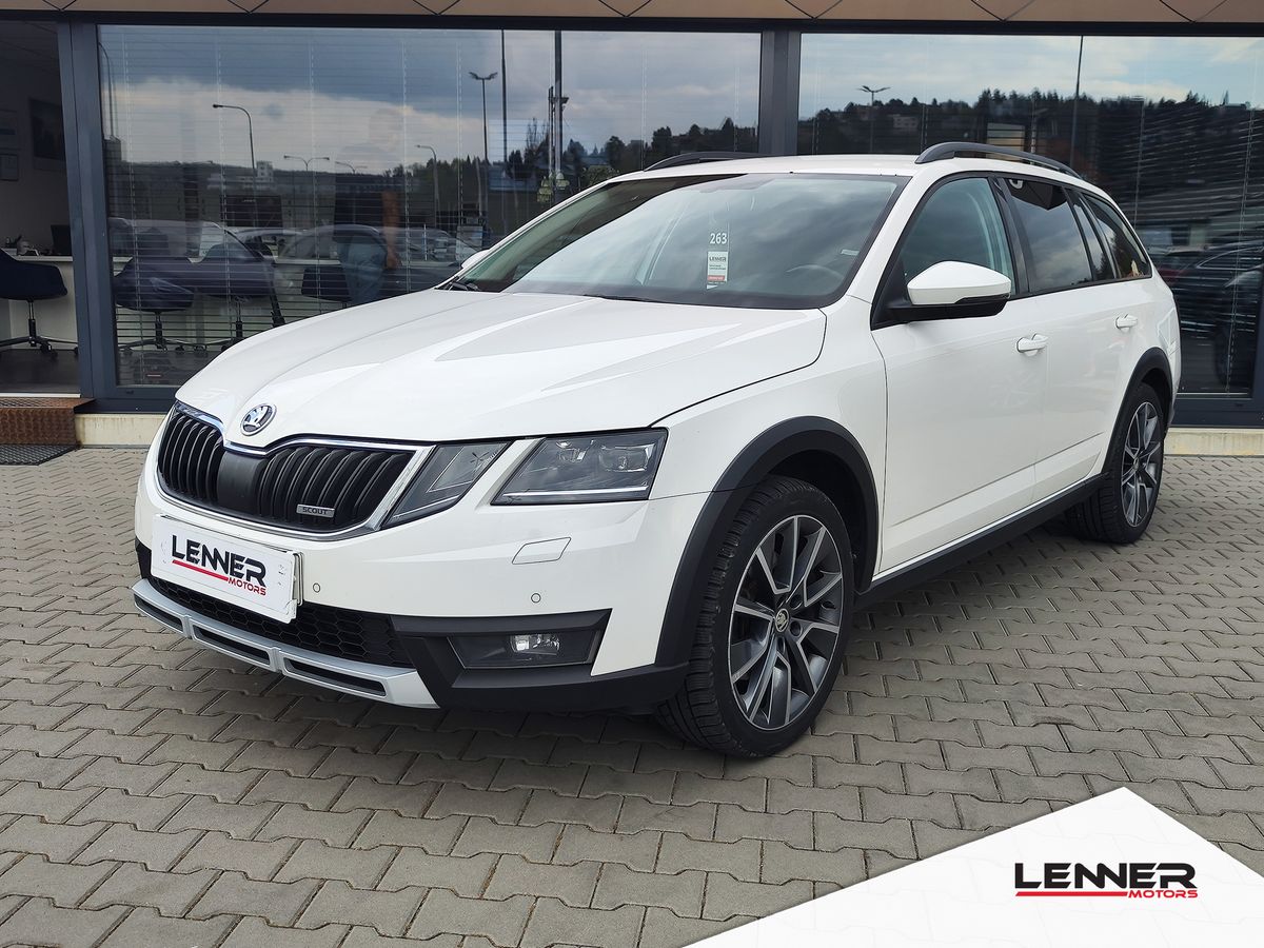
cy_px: 474
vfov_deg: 58.9
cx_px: 632
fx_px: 840
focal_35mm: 23
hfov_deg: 73.9
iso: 50
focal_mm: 7.01
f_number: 1.69
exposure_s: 1/260
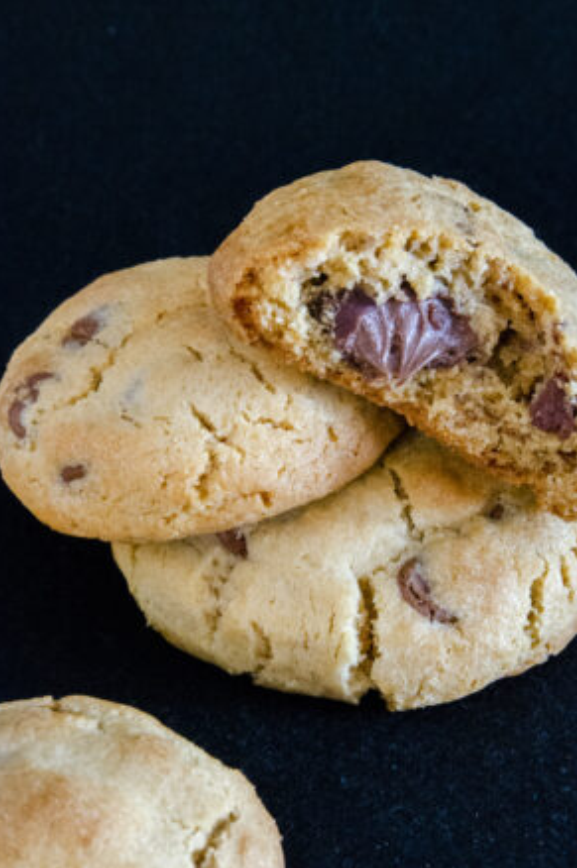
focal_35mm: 95
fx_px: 2289
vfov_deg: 21.5
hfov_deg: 14.4
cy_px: 511
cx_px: 327
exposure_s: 1/6
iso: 4000
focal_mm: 52
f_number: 13
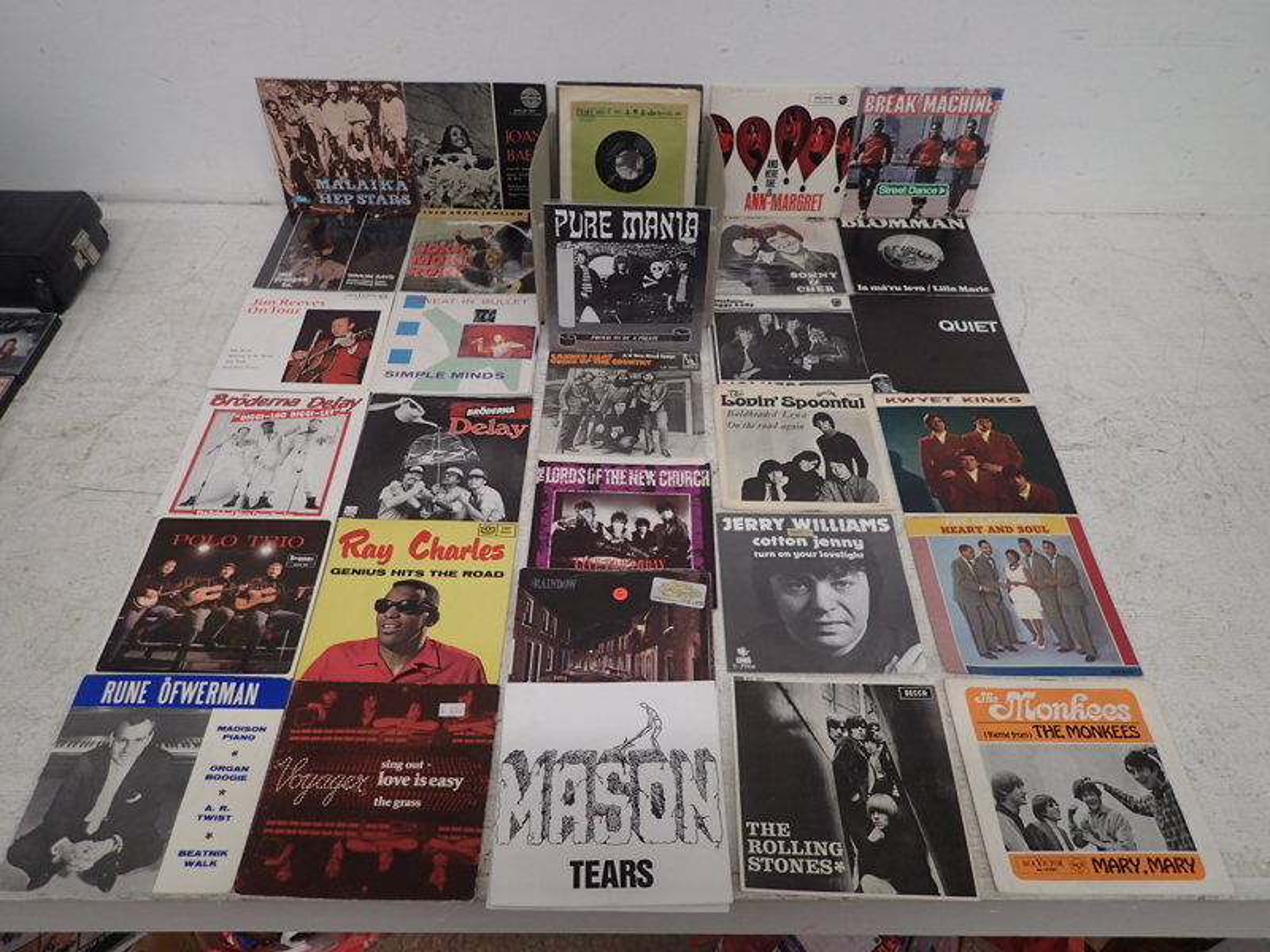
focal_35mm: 25
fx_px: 917
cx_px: 635
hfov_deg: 69.4
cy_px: 476
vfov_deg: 54.9
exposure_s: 1/60
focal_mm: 4.5
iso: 100
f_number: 2
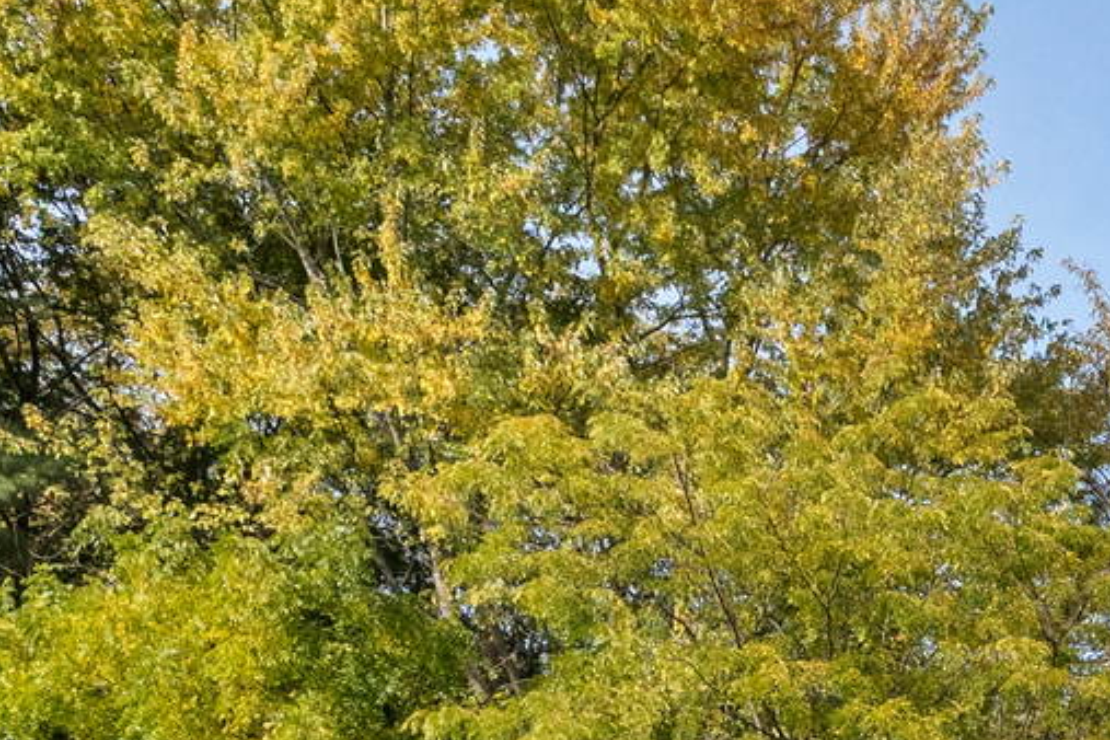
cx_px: 1454
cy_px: 1270
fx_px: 3084
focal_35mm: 100
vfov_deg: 12.6
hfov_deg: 18.9
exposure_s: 1/1000
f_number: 8
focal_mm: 16.5
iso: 1250
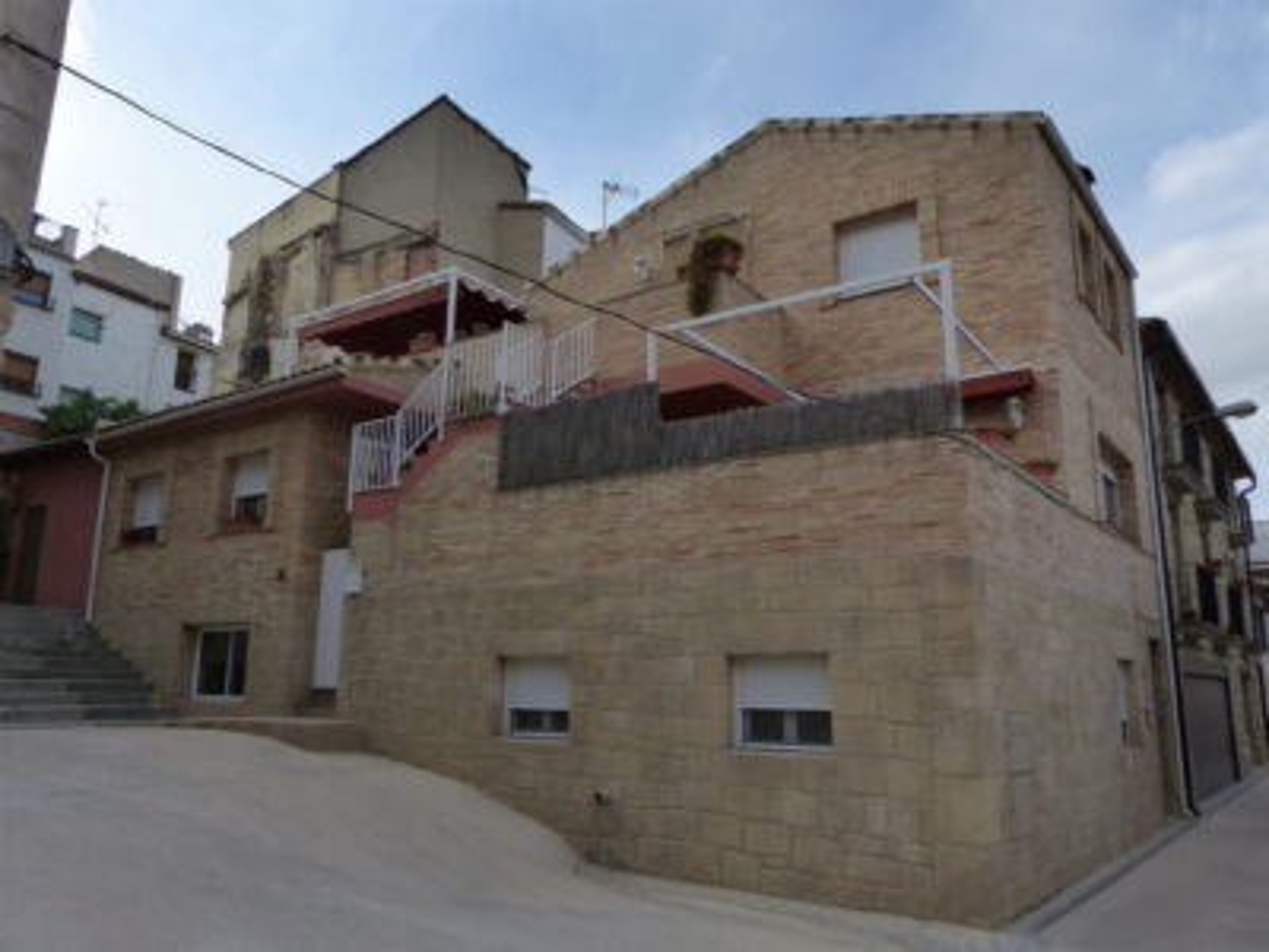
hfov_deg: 69.4
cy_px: 476
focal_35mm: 25
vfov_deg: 54.9
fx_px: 916
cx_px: 634
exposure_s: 1/800
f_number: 5
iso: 200
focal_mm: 4.5
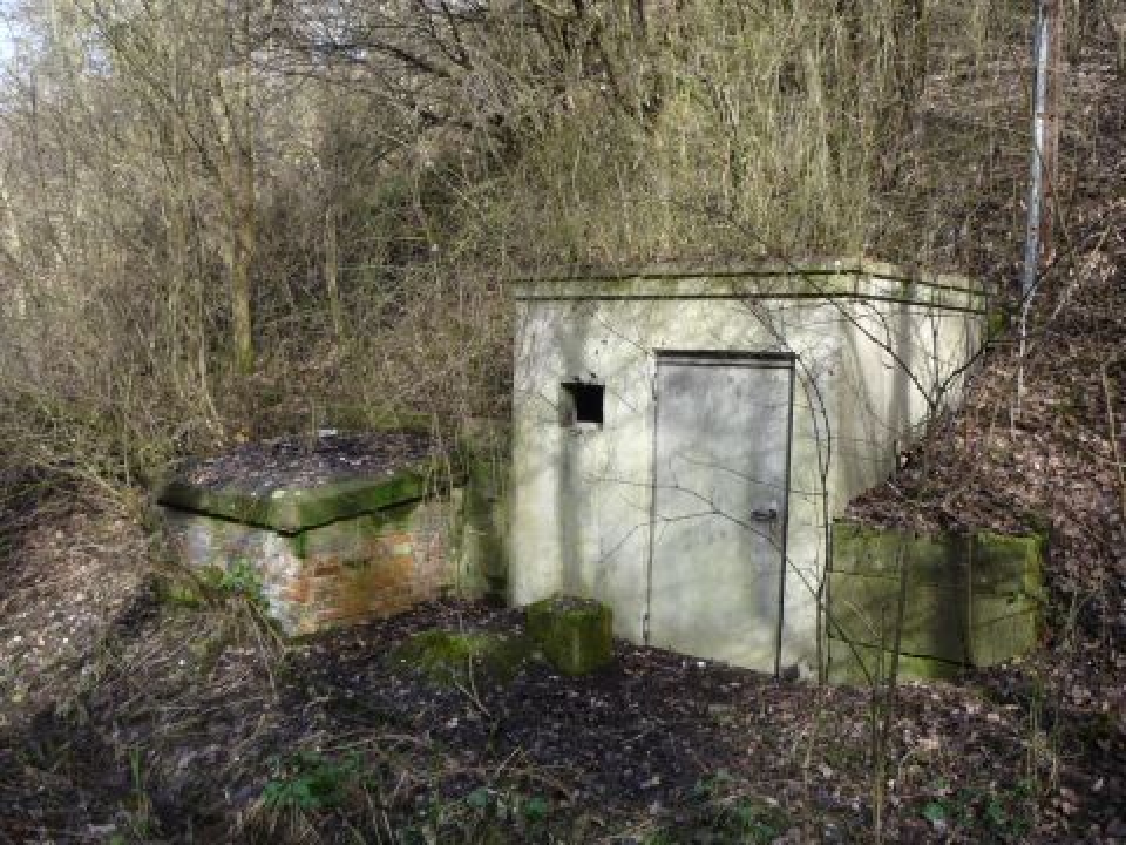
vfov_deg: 44.2
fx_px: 1041
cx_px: 563
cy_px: 422
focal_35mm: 32
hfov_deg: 56.8
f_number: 3.5
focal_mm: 5.2
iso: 100
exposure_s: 1/80
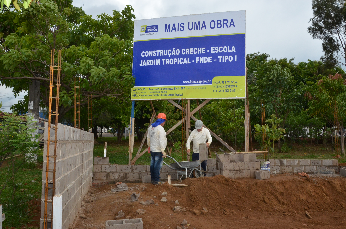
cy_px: 114
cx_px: 173
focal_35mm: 32
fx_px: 302
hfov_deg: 59.6
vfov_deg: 41.5
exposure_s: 1/250
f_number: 11
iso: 800
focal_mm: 21
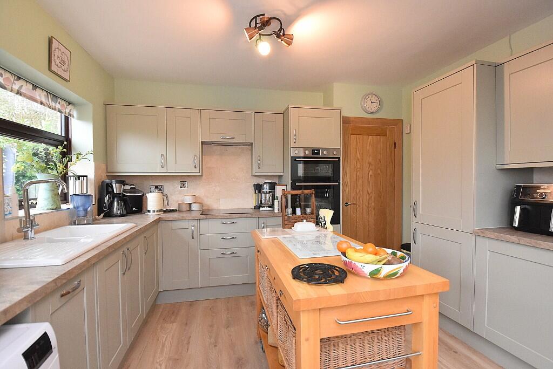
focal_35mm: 16
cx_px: 276
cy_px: 184
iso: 1600
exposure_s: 1/100
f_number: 4
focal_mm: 10.5
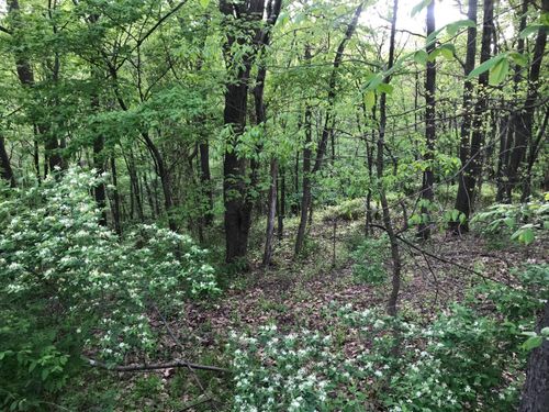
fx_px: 444
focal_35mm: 28
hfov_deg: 63.4
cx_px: 274
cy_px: 206
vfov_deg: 49.7
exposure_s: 1/60
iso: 32
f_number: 1.8
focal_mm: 3.99
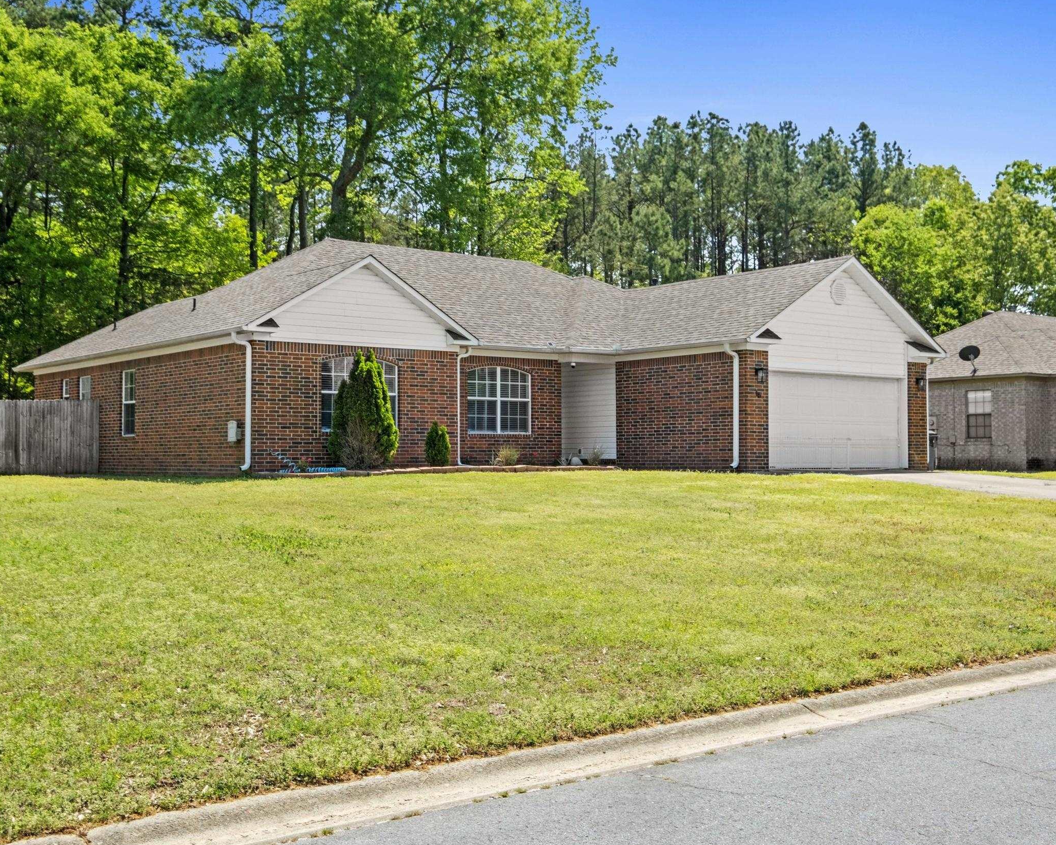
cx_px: 491
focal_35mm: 41
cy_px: 423
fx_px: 1281
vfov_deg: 36.5
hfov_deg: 44.8
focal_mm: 24
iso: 400
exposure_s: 1/60
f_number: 10
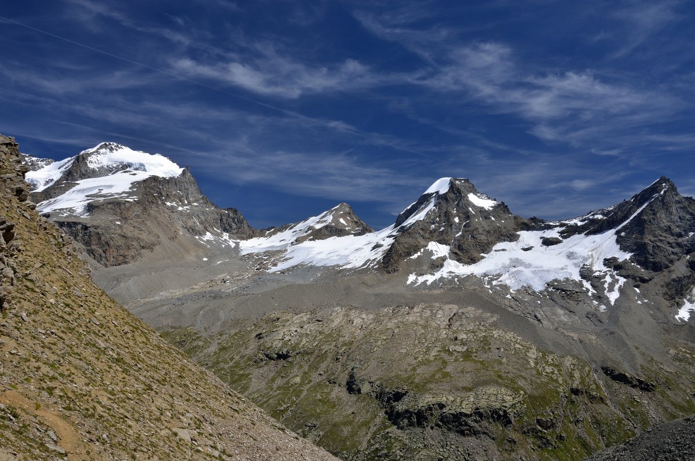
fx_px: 636
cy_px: 230
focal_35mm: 33
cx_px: 348
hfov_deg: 57.3
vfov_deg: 39.8
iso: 100
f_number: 16
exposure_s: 1/40
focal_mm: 22
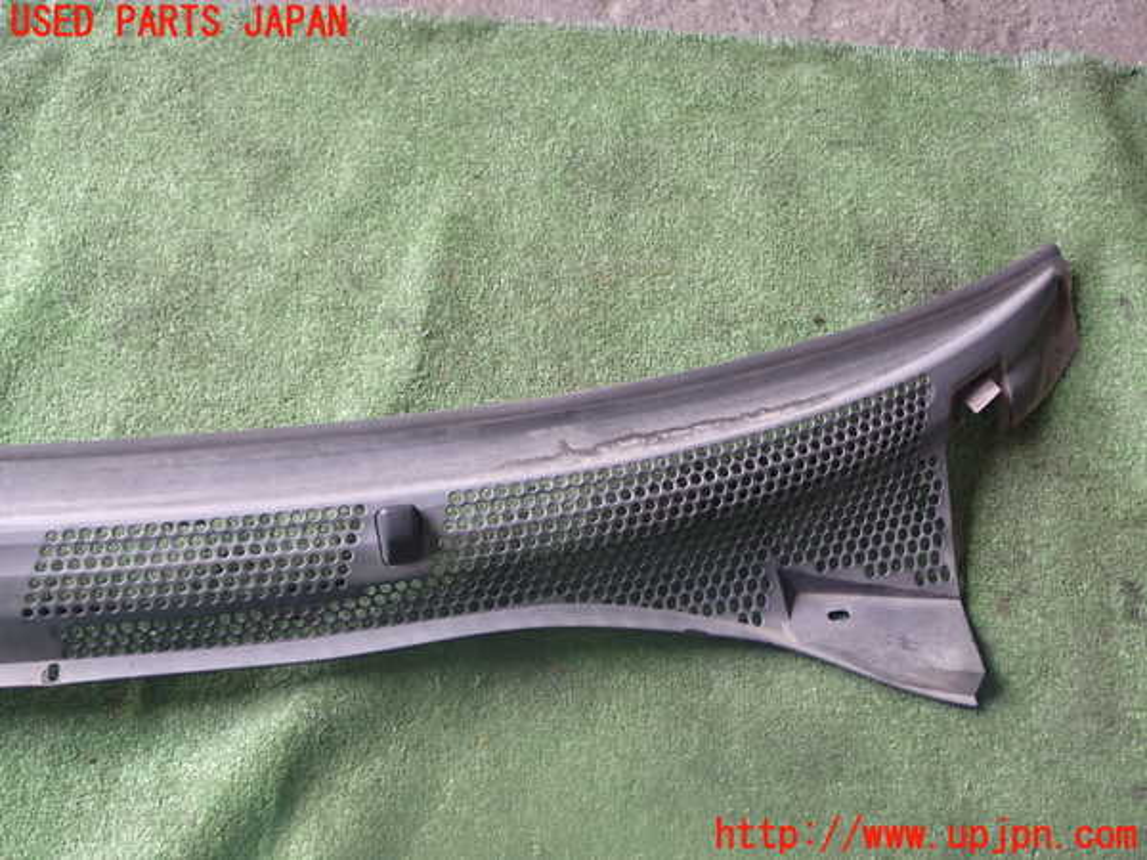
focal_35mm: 41
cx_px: 574
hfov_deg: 45.8
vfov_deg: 35.1
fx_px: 1359
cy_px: 430
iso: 400
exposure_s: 1/40
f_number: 2.8
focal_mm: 7.31
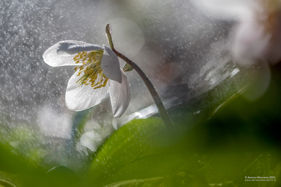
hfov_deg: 19.5
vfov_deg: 13.0
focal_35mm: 105
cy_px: 94
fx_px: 819
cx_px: 140
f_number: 16
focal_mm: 105
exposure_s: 1/15
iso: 31
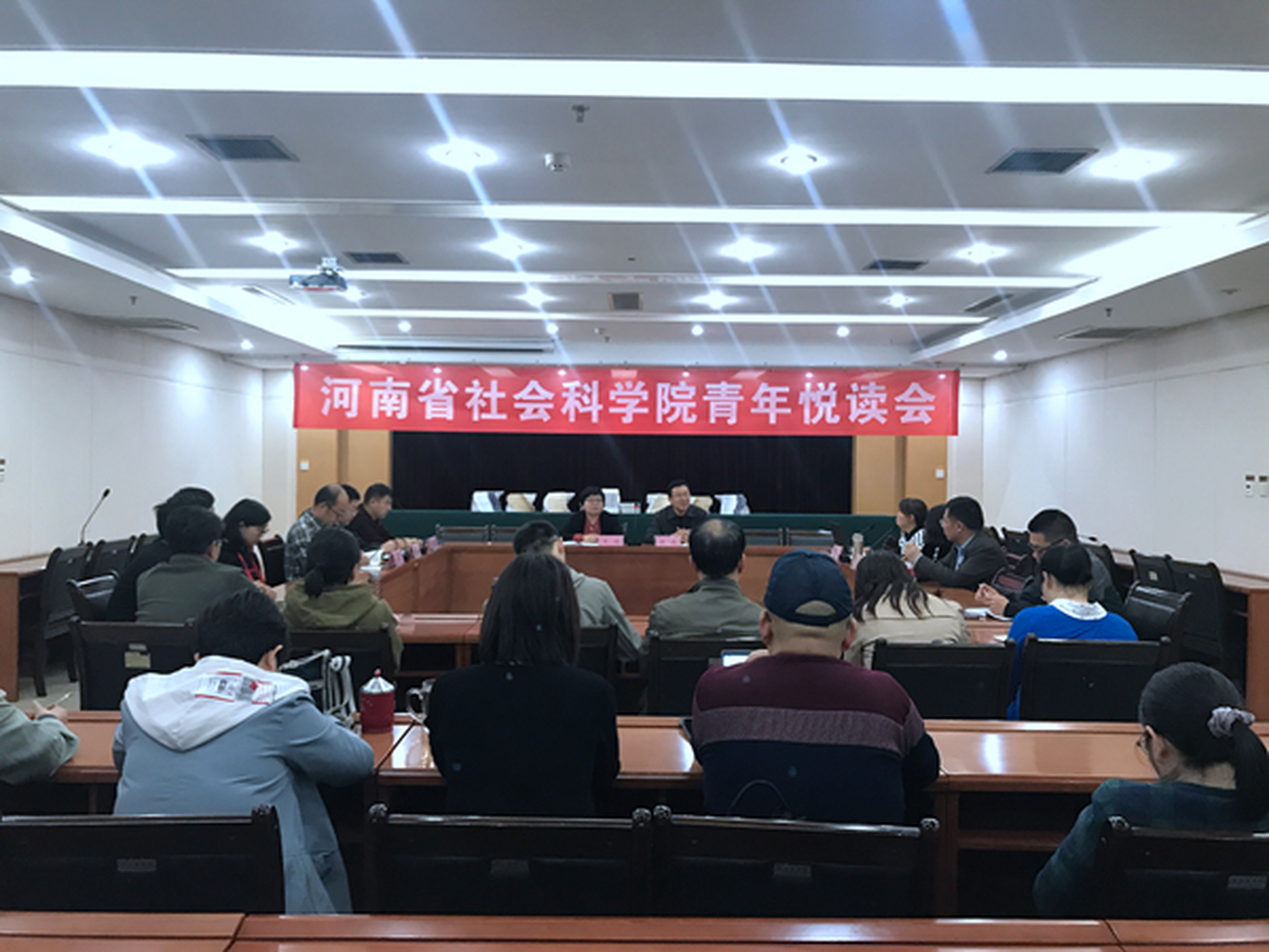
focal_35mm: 28
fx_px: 1026
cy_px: 476
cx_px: 634
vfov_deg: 49.7
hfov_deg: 63.4
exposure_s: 1/17
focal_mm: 3.99
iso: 80
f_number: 1.8
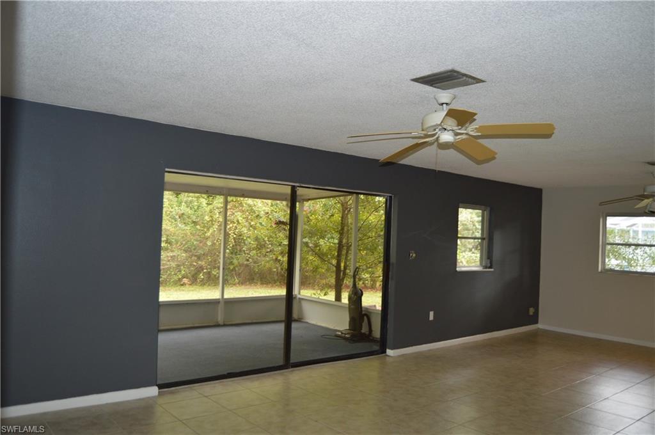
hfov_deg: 67.4
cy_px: 218
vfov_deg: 47.8
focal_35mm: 27
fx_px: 491
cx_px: 328
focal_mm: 18
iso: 500
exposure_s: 1/60
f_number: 3.5
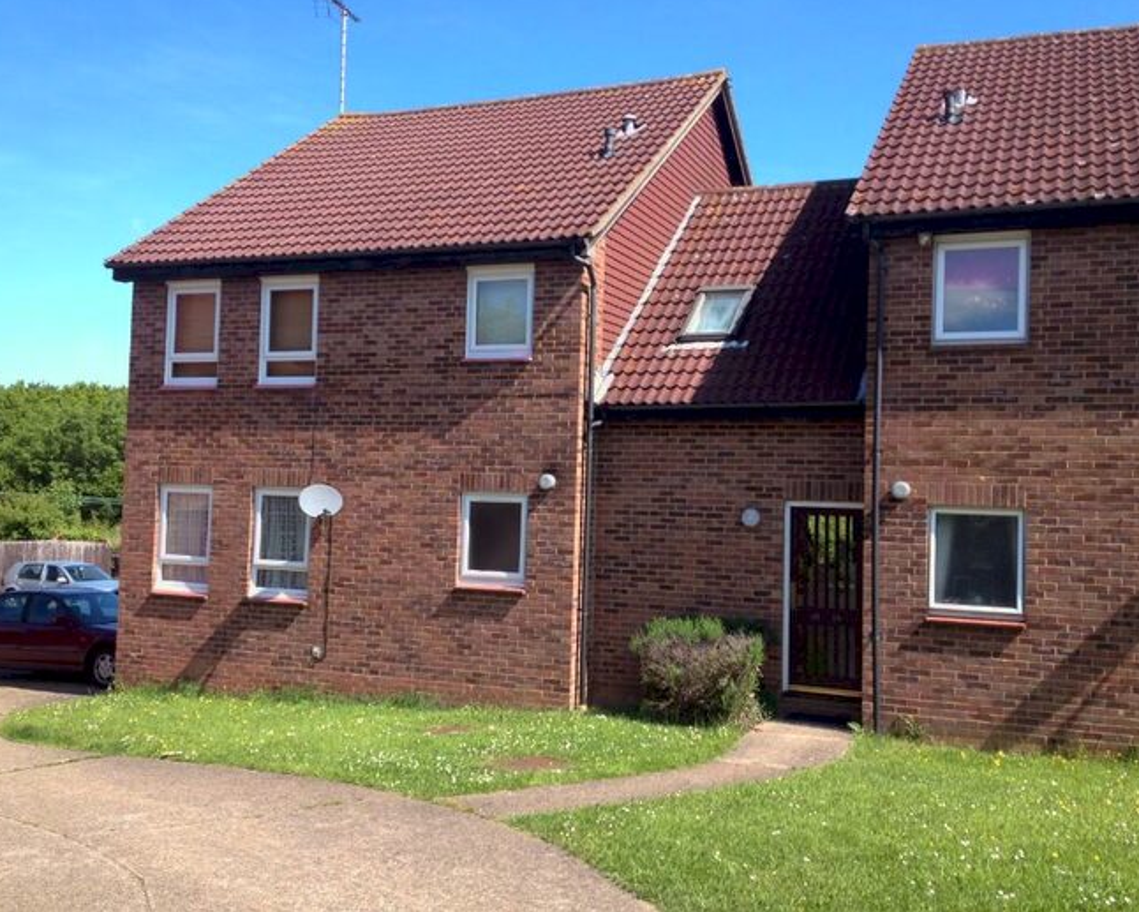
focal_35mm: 37
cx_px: 577
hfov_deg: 49.1
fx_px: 1247
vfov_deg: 40.1
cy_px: 451
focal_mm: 4.28
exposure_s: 1/717
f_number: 2.4
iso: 64
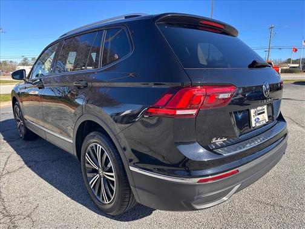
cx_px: 152
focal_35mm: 24
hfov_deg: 71.6
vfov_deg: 56.8
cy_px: 114
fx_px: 211
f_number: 1.78
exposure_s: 1/1227
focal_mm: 6.86
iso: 80
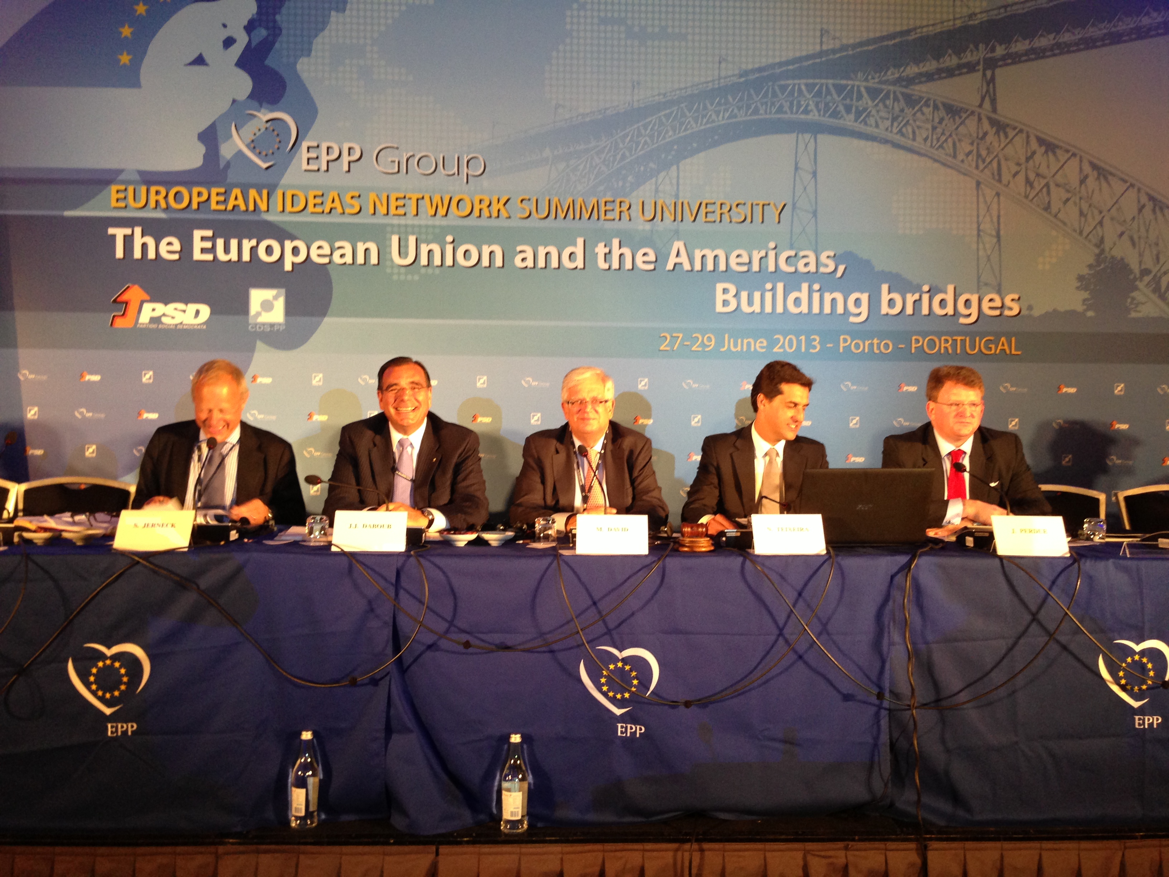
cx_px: 584
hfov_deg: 55.4
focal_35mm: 33
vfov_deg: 42.9
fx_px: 1114
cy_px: 438
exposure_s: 1/20
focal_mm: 4.13
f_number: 2.4
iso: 160
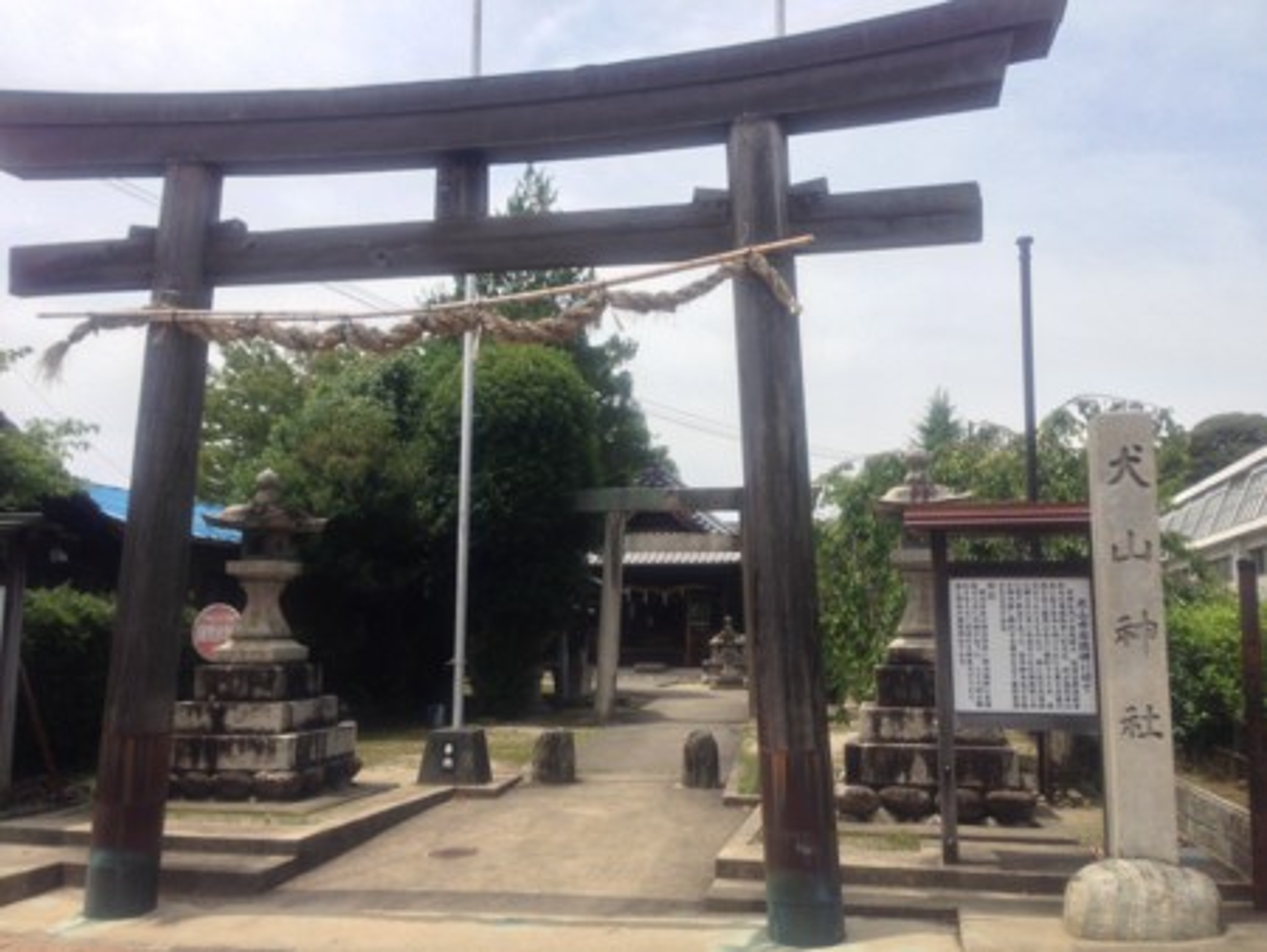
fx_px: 1208
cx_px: 634
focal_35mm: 33
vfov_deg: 43.0
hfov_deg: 55.3
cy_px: 476
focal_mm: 4.12
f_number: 2.4
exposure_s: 1/1323
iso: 50
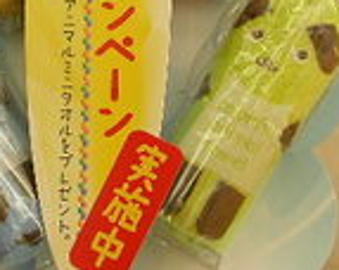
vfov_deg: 12.3
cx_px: 102
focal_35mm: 123
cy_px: -14
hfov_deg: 15.6
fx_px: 1232
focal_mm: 7.5
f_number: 3.5
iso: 60
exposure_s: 1/57.4
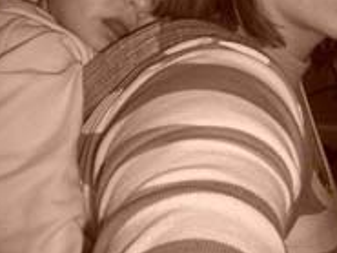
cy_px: -7
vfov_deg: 19.8
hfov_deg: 26.9
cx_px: 219
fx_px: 701
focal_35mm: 72
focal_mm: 4.99
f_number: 4.5
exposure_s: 1/60
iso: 140
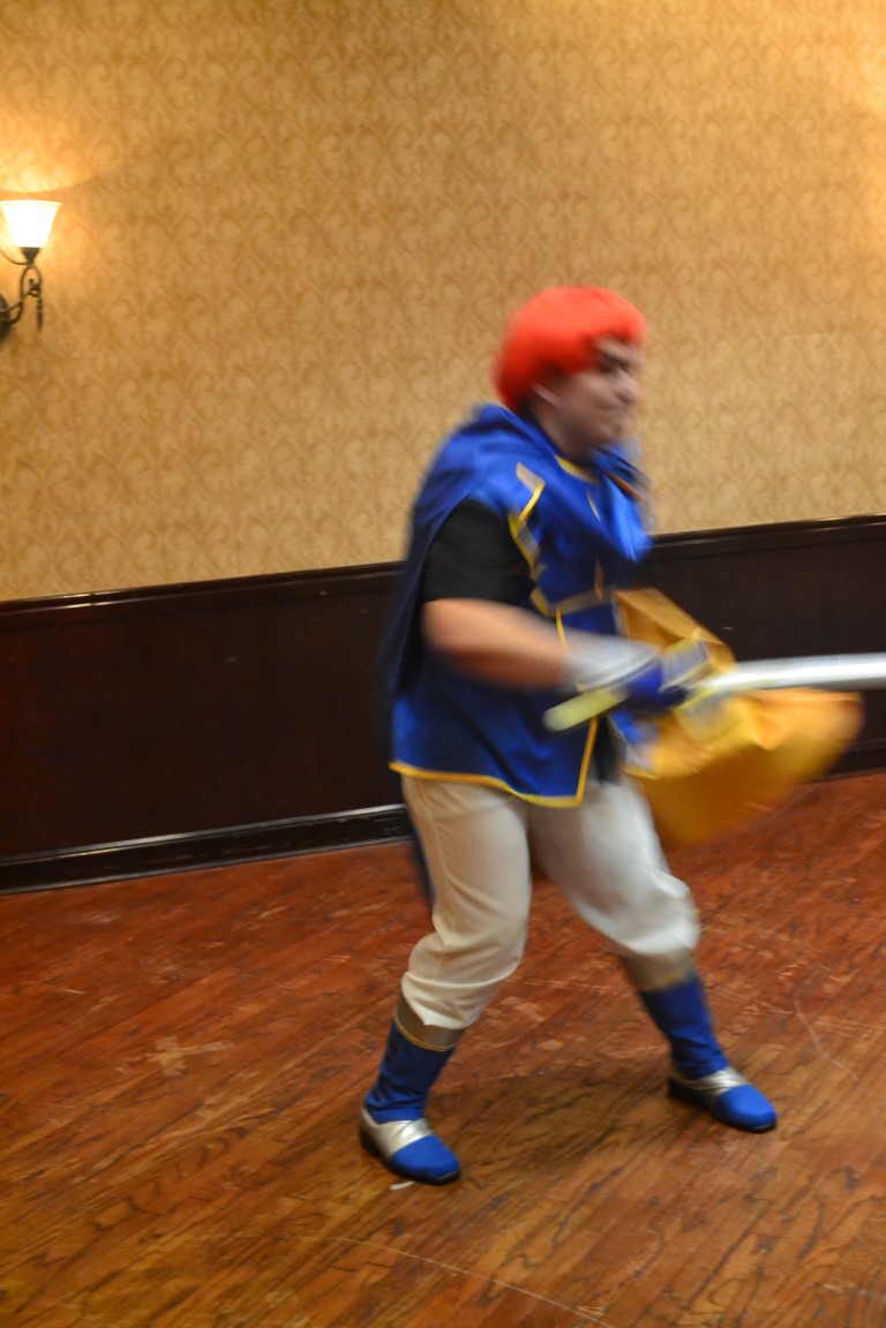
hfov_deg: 26.5
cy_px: 664
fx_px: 1883
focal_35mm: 51
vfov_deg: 38.9
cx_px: 443
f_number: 5
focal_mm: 34
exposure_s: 1/25
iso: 3200
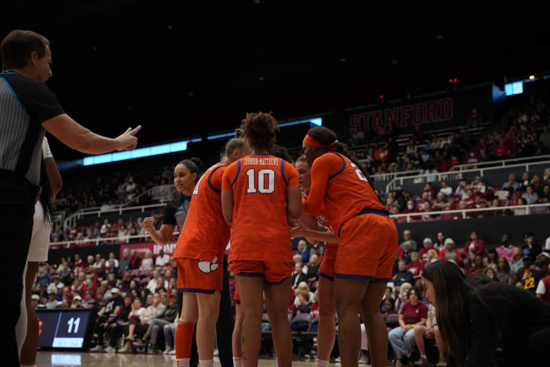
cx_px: 275
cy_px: 184
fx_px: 756
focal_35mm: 50
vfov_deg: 27.3
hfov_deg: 40.0
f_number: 2.8
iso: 800
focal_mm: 49.5
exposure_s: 1/500
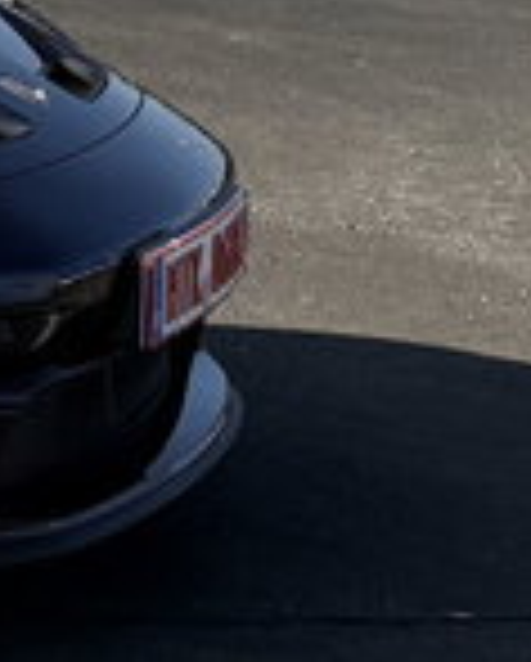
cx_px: -1138
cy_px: -329
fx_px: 2392
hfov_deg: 9.5
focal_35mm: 122
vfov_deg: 14.7
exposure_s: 1/3584
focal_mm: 6.76
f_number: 1.78
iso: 80
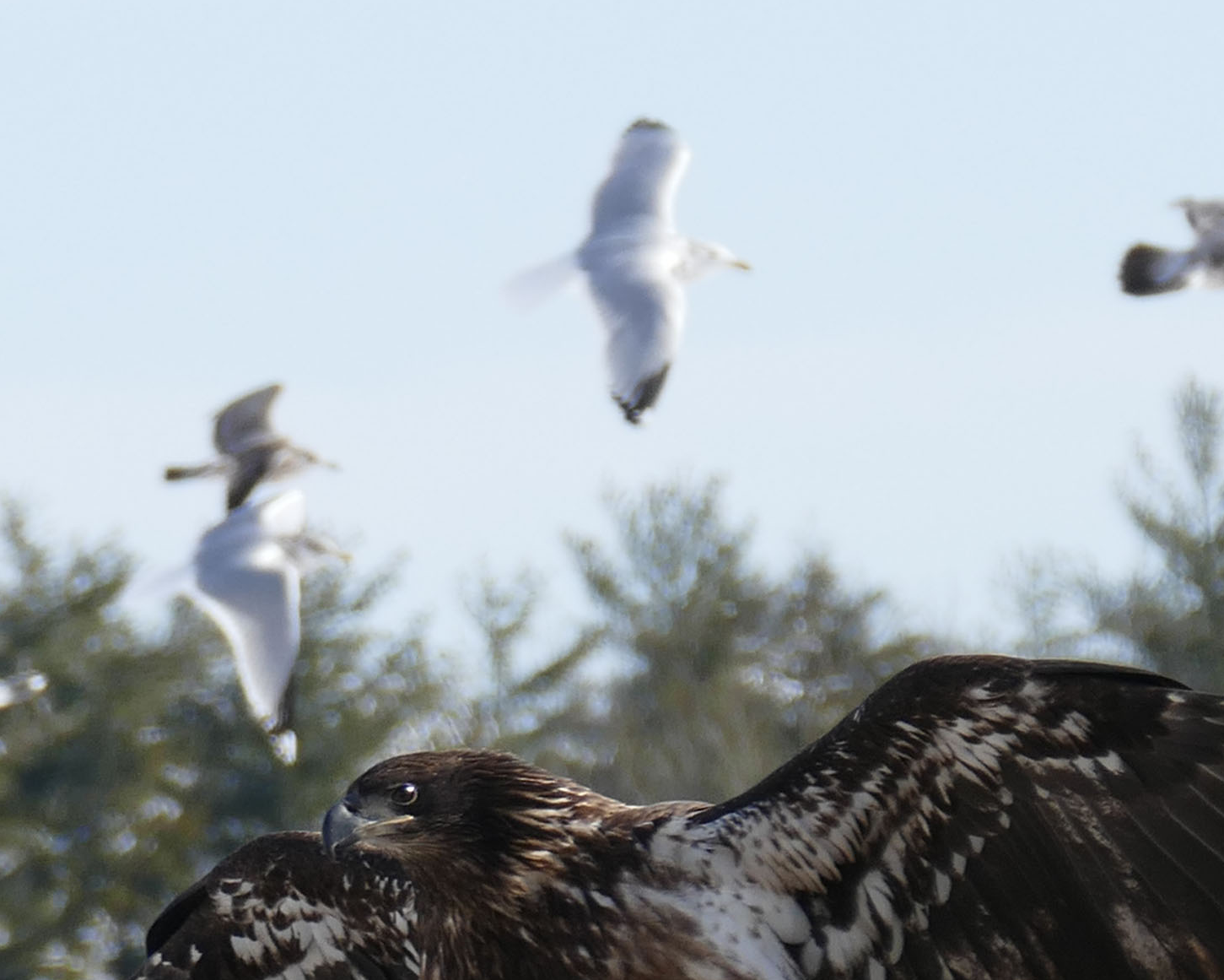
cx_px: -392
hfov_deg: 2.2
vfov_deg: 1.8
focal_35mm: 867
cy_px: 861
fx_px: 31410
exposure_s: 1/1300
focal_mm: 89.34
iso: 125
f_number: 4
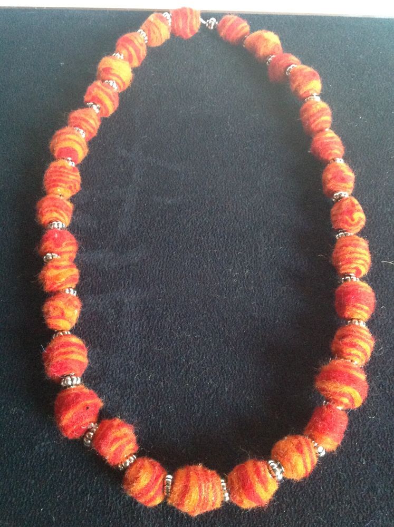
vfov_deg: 52.7
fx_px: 533
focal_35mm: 35
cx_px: 197
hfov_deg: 40.6
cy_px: 264
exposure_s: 1/15
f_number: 2.4
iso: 640
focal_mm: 4.28
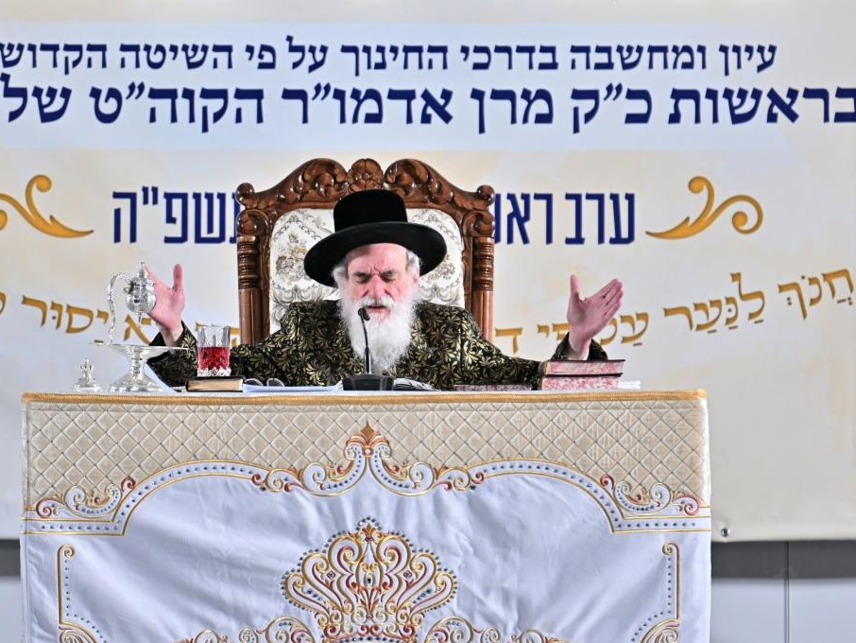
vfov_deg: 4.6
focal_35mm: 326
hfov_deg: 6.1
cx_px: 389
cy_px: 322
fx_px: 8064
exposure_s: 1/160
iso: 800
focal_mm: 200
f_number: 2.8
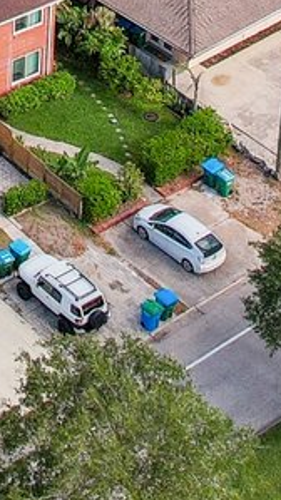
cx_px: -189
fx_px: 2095
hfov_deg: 7.5
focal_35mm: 158
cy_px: -419
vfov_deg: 12.4
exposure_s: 1/1500
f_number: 2.8
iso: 130
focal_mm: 8.4
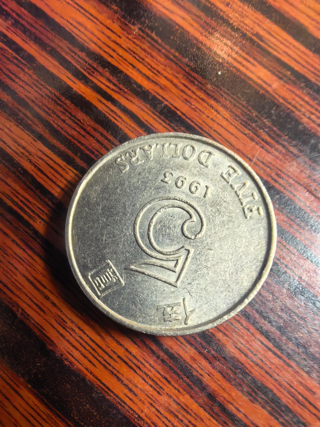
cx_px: 160
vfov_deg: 71.6
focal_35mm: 24
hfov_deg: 56.8
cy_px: 214
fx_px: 296
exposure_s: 1/100
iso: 1250
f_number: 2.2
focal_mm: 1.95
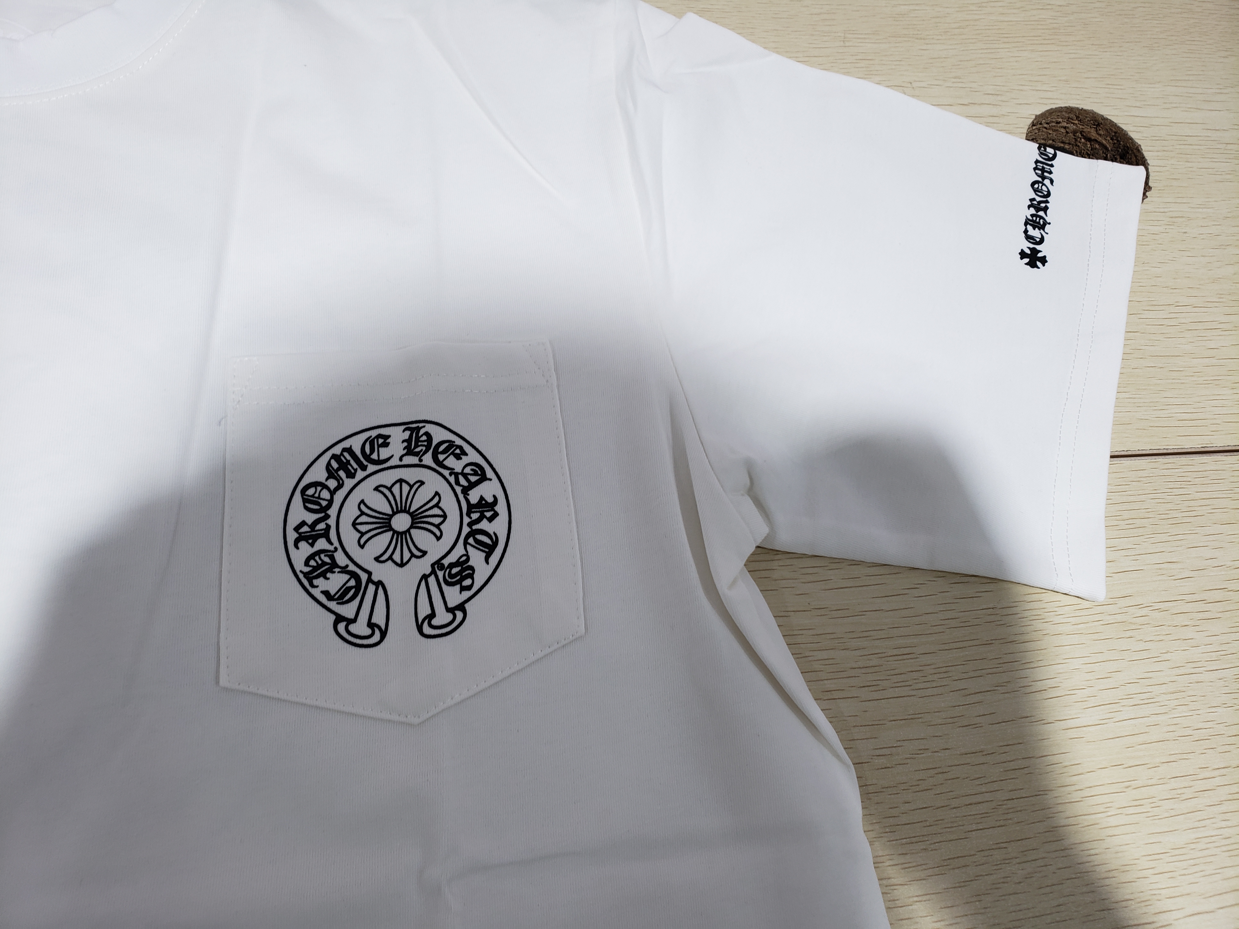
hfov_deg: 67.3
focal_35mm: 26
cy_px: 464
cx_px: 620
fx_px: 931
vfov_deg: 53.1
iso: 64
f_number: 2.4
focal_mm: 4.3
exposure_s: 1/50
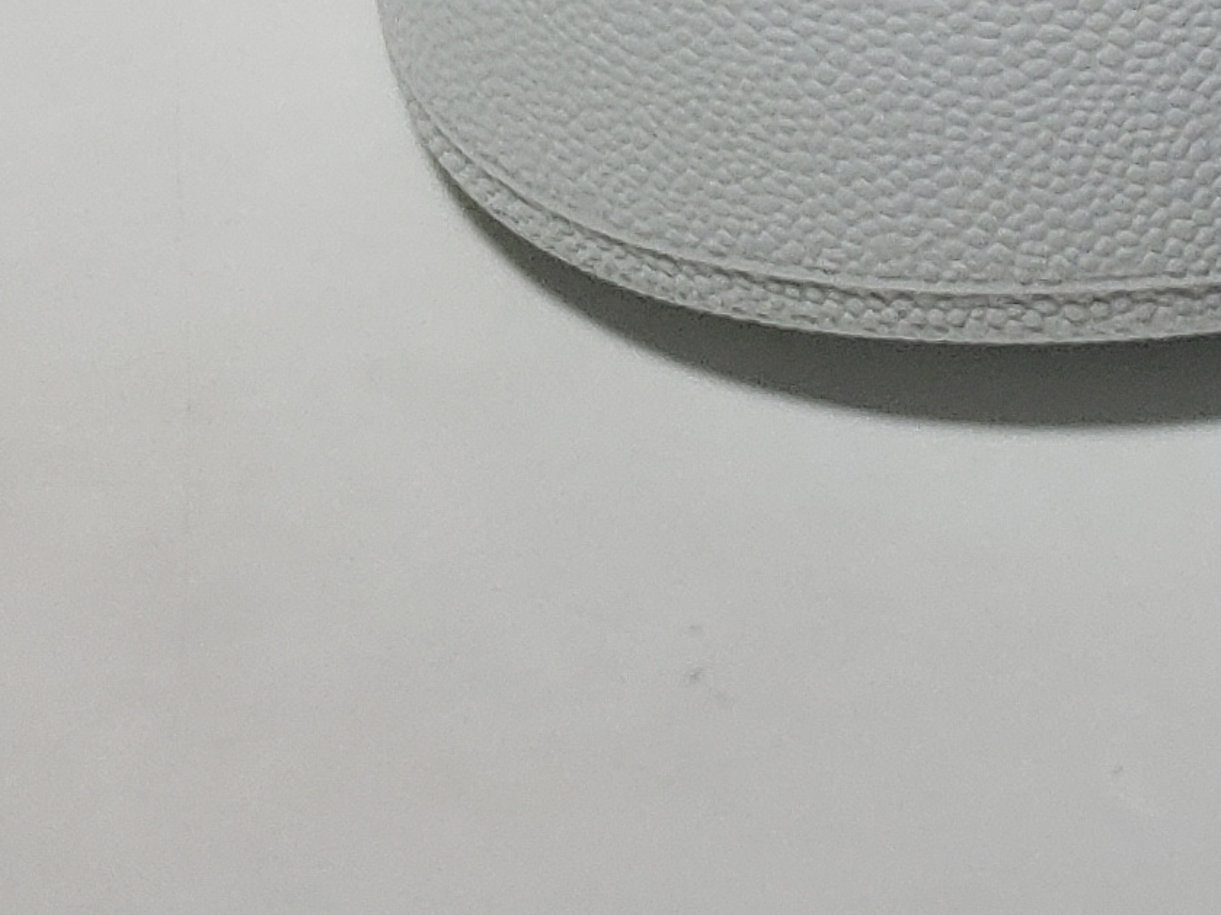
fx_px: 4408
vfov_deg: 10.3
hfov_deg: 14.6
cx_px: 1883
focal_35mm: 125
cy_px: -1264
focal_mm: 4.3
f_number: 1.5
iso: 50
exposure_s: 1/662
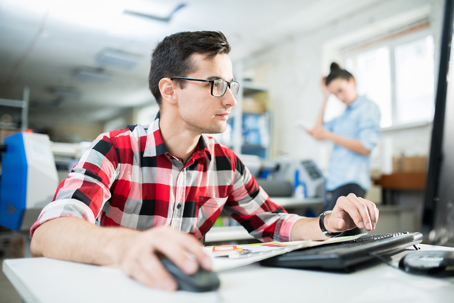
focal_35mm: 35
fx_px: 441
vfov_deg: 37.9
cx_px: 227
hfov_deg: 54.4
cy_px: 152
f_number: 2
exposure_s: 1/160
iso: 400
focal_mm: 35
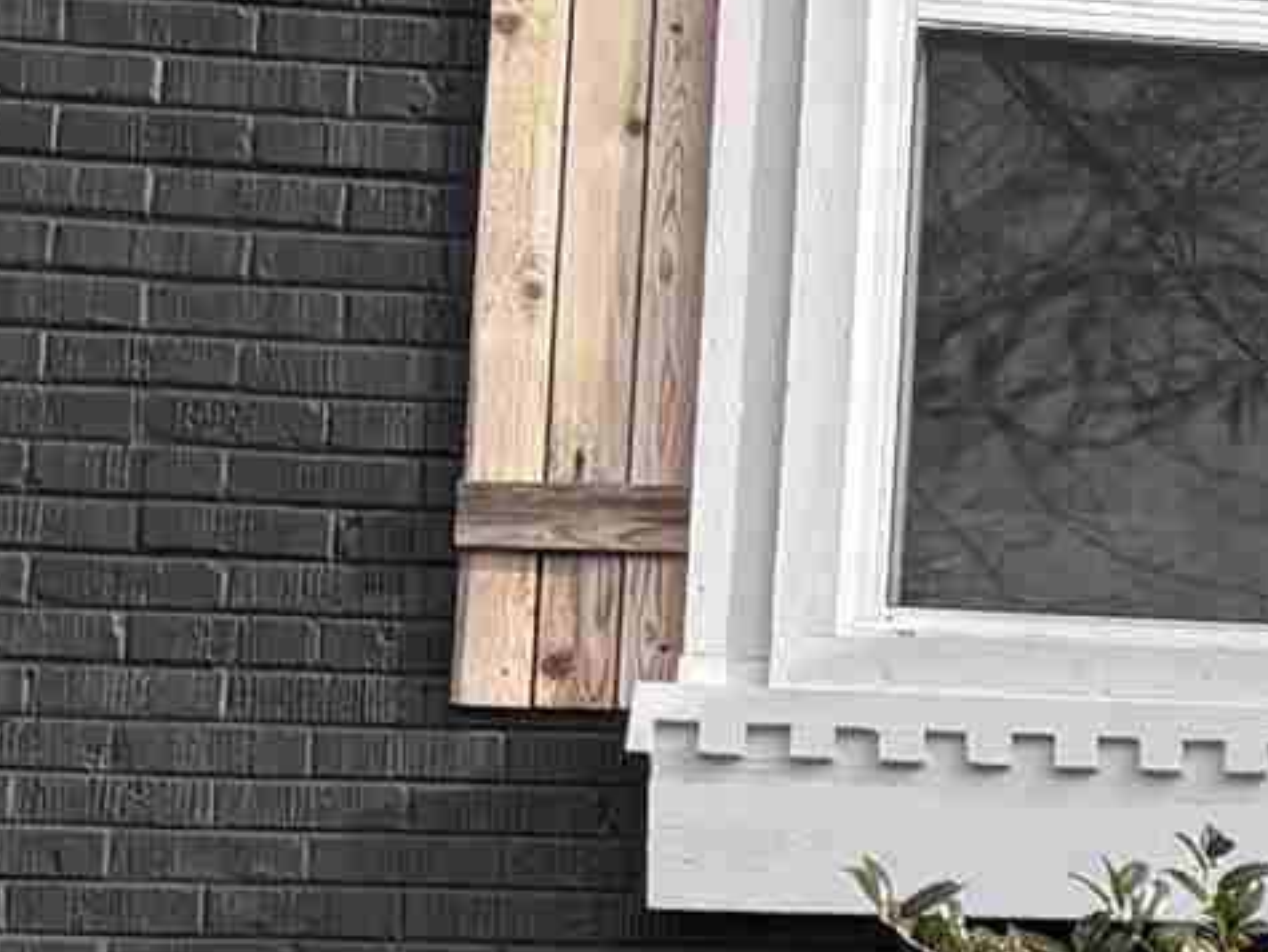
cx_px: 4036
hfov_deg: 9.0
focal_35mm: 168
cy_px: 979
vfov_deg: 8.8
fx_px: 6159
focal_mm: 5.96
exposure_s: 1/1845
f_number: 1.6
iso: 50
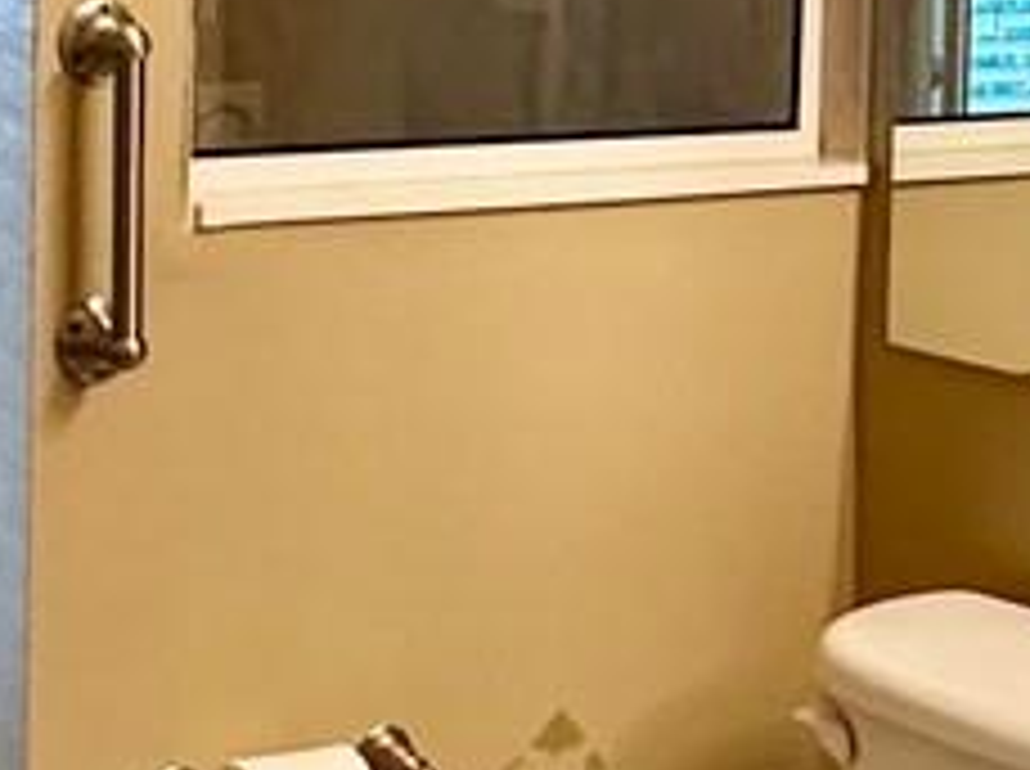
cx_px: 801
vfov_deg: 14.7
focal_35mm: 98
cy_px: -36
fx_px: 2911
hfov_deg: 19.9
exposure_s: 1/60
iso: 320
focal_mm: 2.22
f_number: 2.2
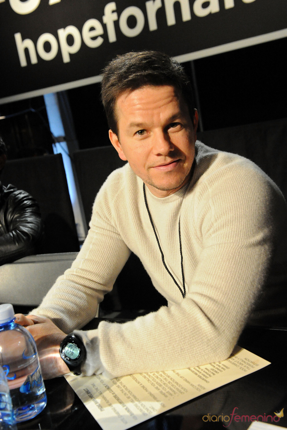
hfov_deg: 33.4
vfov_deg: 48.5
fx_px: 479
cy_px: 215
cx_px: 144
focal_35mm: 40
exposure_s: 1/200
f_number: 5.6
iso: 12800
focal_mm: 40
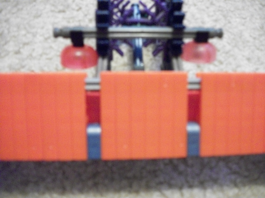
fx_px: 245
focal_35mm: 32
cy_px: 99
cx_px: 132
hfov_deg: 56.9
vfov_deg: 44.1
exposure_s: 1/10
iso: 640
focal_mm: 5.7
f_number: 2.9
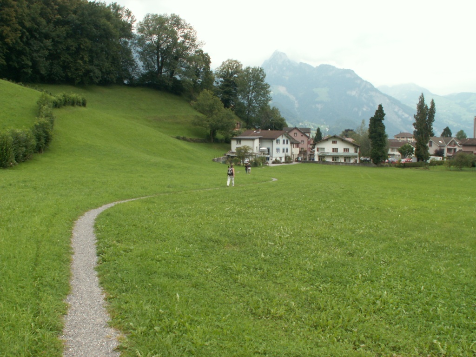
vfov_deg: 40.7
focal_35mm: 35
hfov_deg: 52.6
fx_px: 481
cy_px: 178
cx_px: 238
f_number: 5
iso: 50
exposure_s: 1/125
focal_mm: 5.86
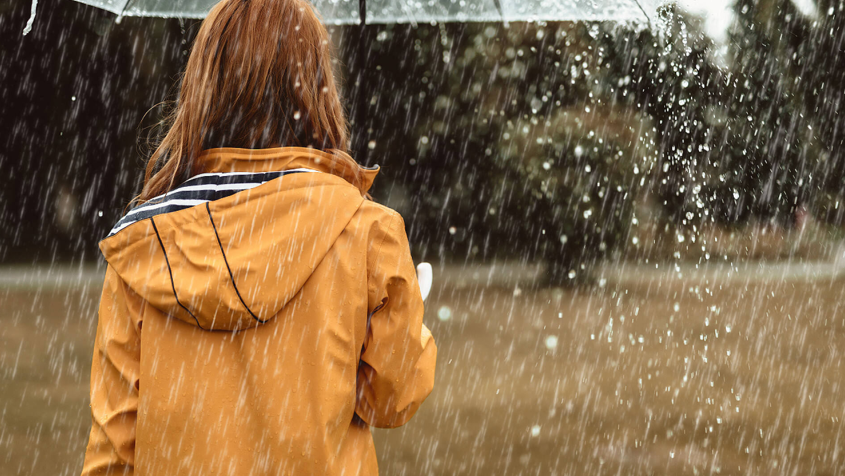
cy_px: 224
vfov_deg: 22.6
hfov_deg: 39.2
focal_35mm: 53
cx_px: 421
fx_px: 1188
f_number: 1.4
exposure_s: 1/500
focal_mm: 50
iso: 100
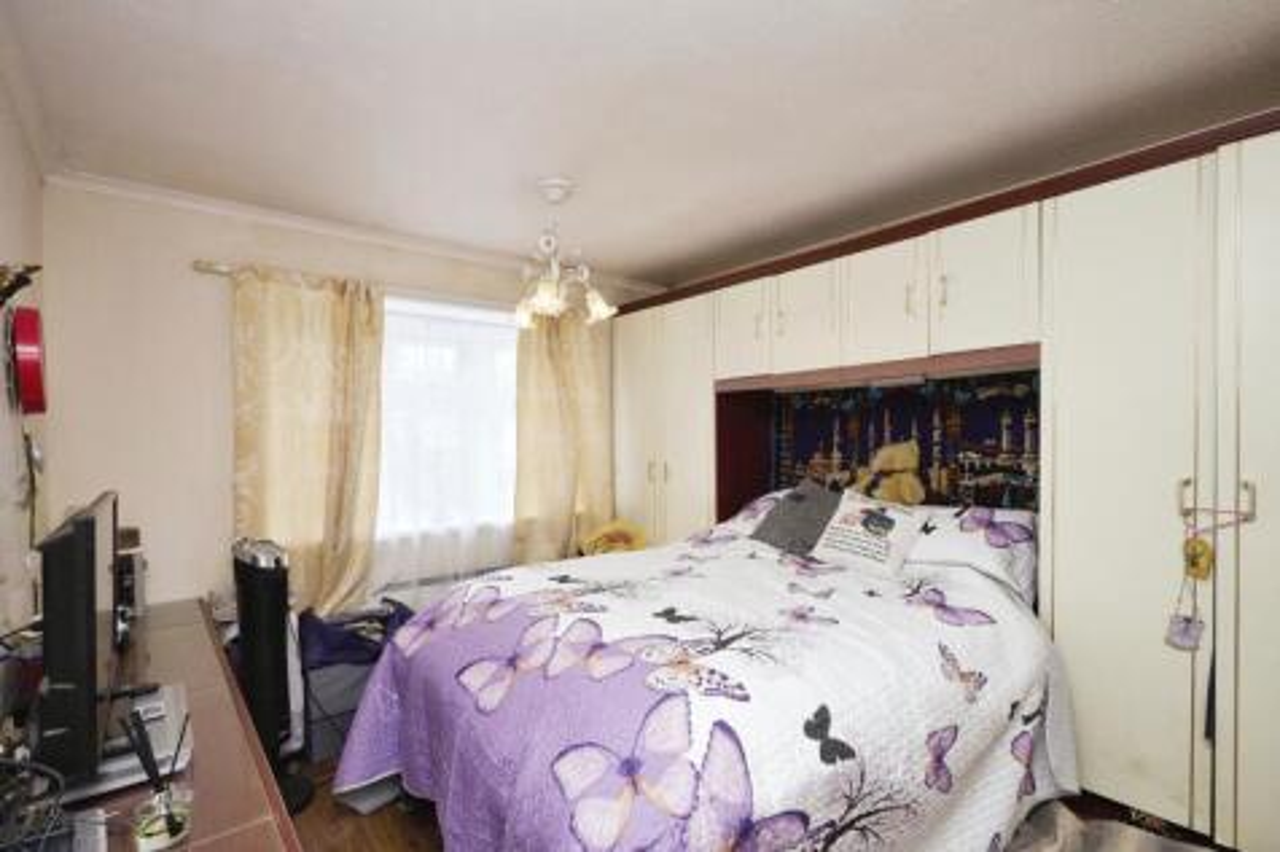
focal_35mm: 16
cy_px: 426
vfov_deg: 73.7
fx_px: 569
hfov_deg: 96.8
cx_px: 640
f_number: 8
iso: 400
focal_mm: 16
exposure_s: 1/60
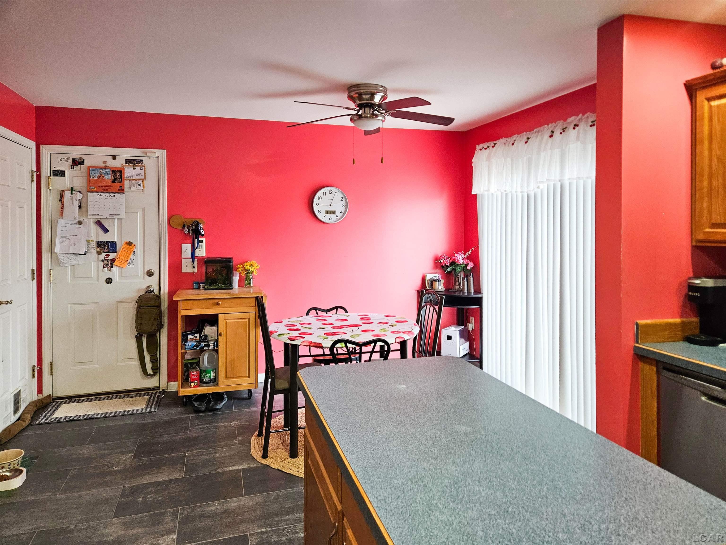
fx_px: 482
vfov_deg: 58.9
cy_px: 272
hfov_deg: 73.9
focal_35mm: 23
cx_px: 363
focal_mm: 5.4
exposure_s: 1/120
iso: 320
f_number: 1.8
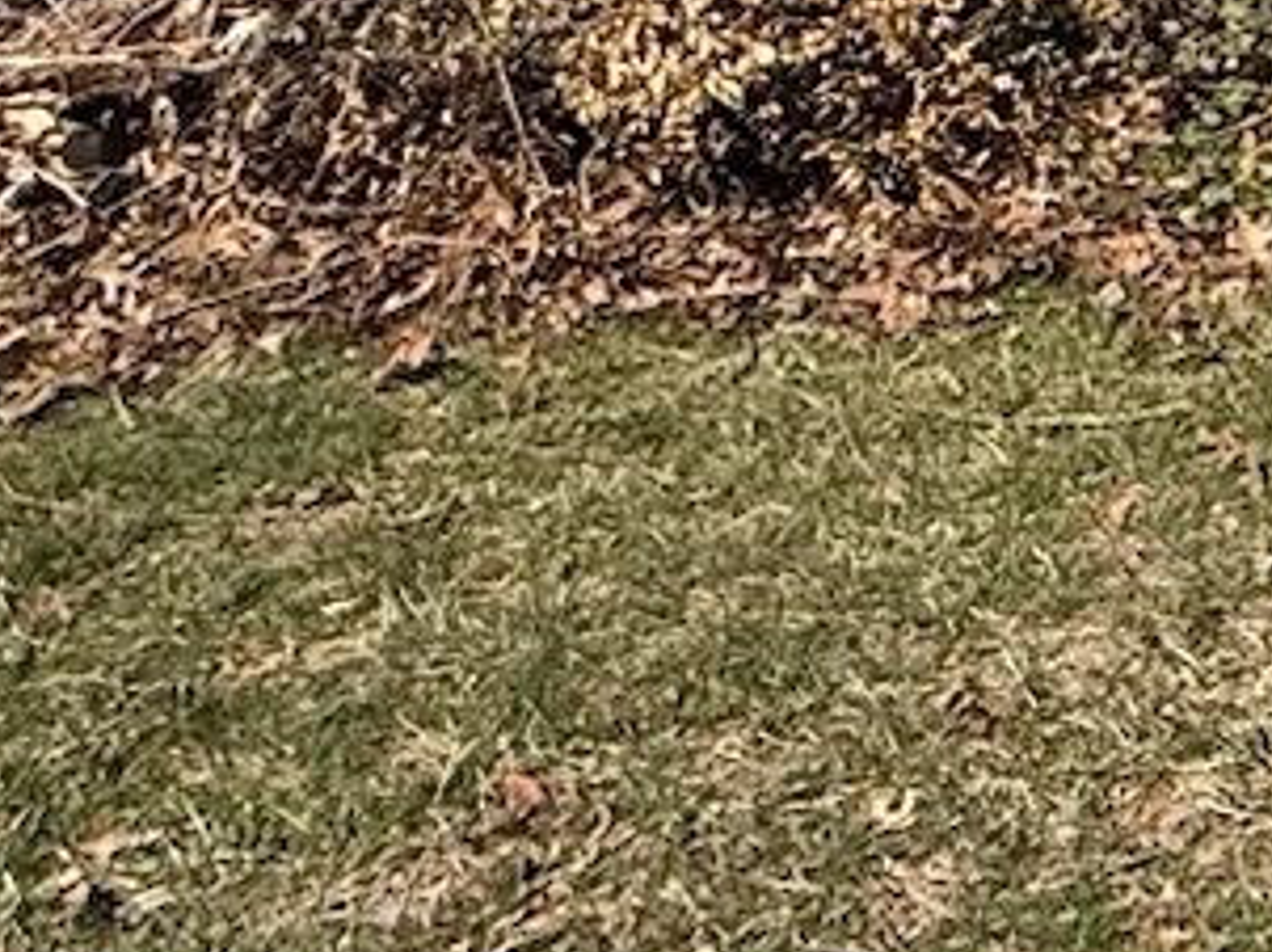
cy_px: -939
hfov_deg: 15.8
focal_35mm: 95
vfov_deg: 13.4
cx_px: 2603
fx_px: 3488
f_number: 2.2
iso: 50
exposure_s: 1/6173
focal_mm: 2.22
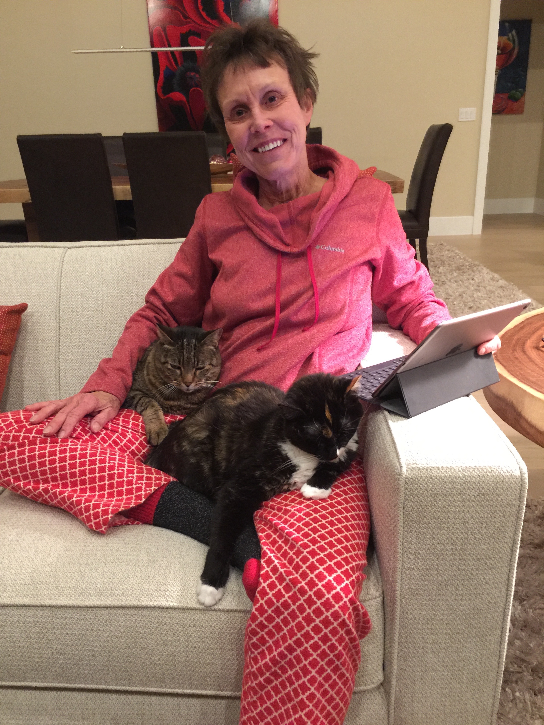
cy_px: 362
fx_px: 608
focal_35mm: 29
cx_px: 272
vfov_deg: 61.7
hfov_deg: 48.2
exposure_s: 1/4
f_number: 2.2
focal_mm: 4.15
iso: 100
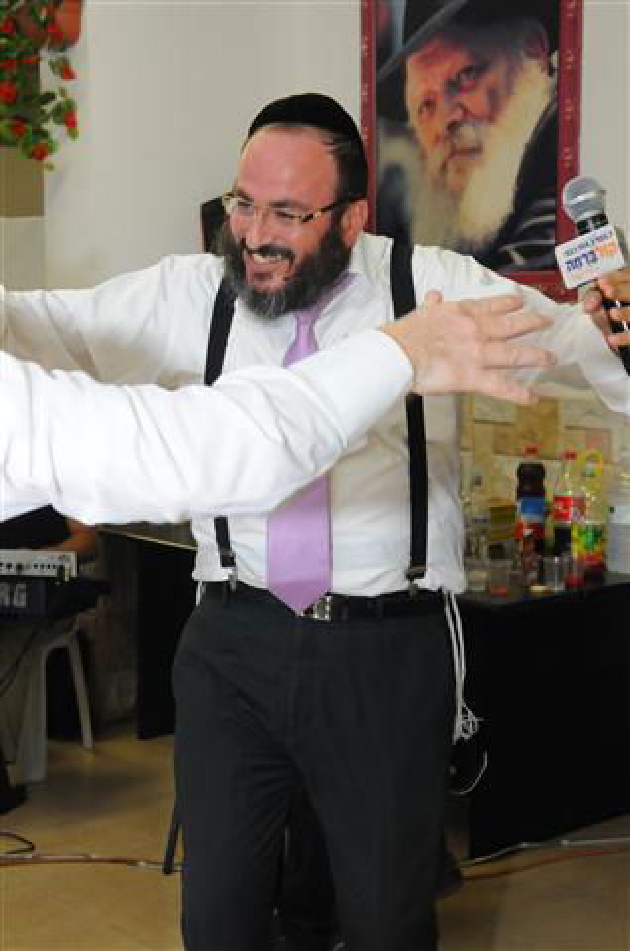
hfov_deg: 23.7
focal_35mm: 57
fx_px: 1503
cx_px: 315
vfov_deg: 35.1
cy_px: 476
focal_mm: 38
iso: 1600
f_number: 7.1
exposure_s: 1/125
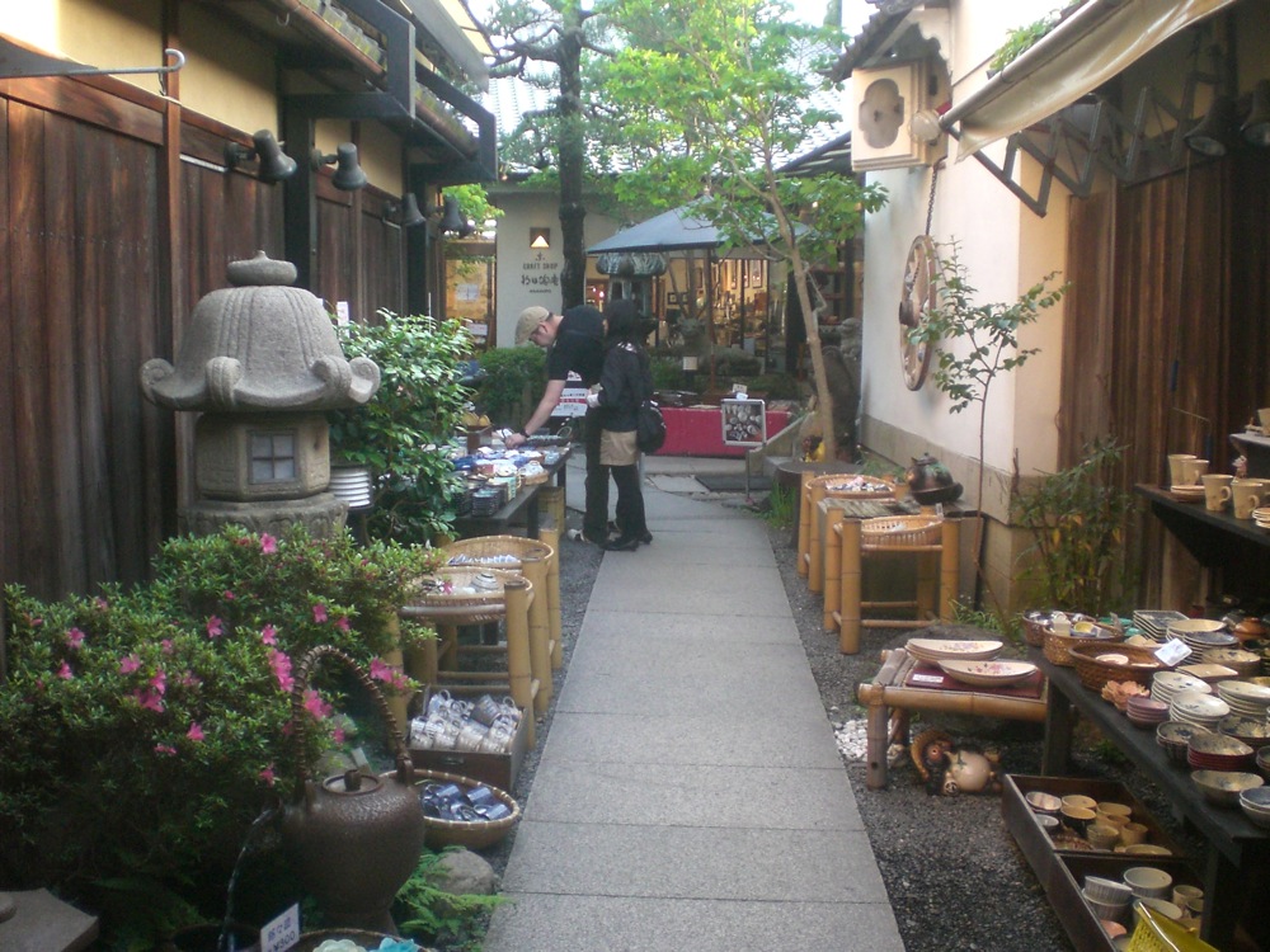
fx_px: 1394
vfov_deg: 37.7
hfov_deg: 49.0
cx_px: 635
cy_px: 476
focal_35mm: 38
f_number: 3.1
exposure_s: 1/80
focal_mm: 6.3
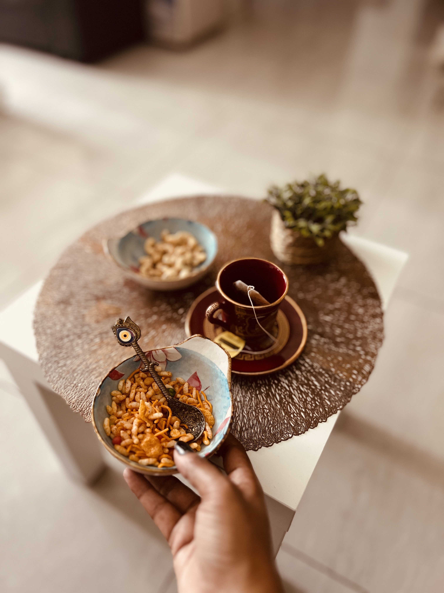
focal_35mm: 26
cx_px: 222
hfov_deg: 53.1
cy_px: 296
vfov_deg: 67.3
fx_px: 445
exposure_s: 1/60
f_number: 1.5
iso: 200
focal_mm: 5.7
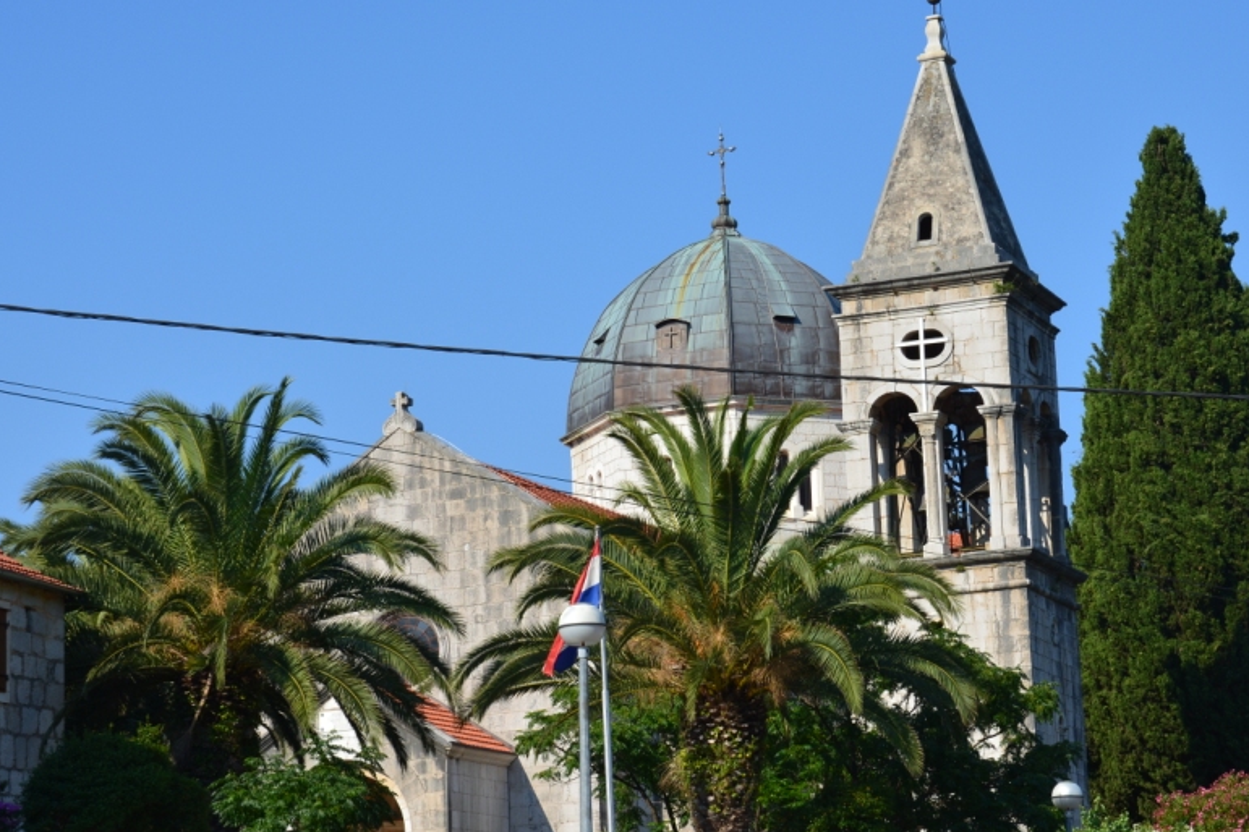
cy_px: 488
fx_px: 3111
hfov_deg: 22.7
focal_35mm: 90
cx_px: 745
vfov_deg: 15.2
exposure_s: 1/500
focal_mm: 45
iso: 250
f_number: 8
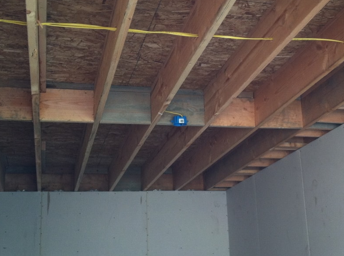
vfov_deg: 24.3
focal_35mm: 60
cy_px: 136
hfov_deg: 32.1
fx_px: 595
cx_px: 220
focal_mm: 3.85
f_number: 2.8
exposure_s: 1/40
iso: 100
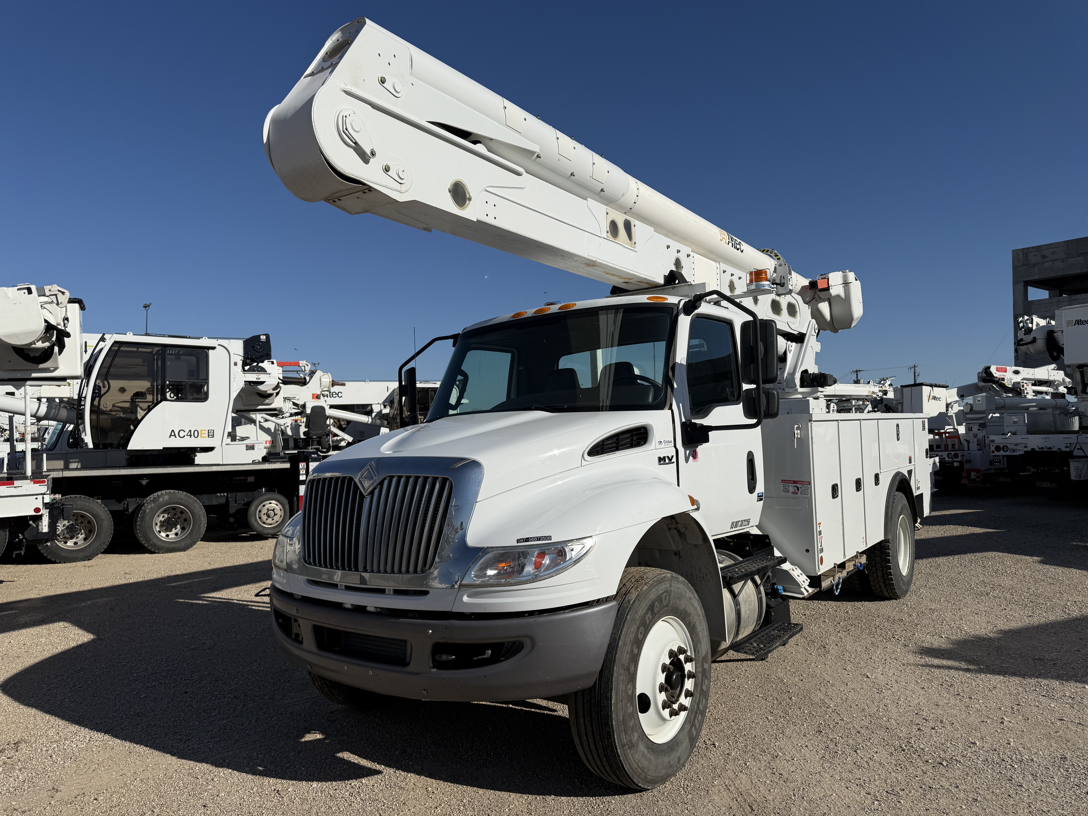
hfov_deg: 71.6
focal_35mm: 24
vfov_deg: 56.8
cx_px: 544
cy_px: 408
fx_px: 754
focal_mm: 6.76
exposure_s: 1/11905
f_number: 1.78
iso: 80
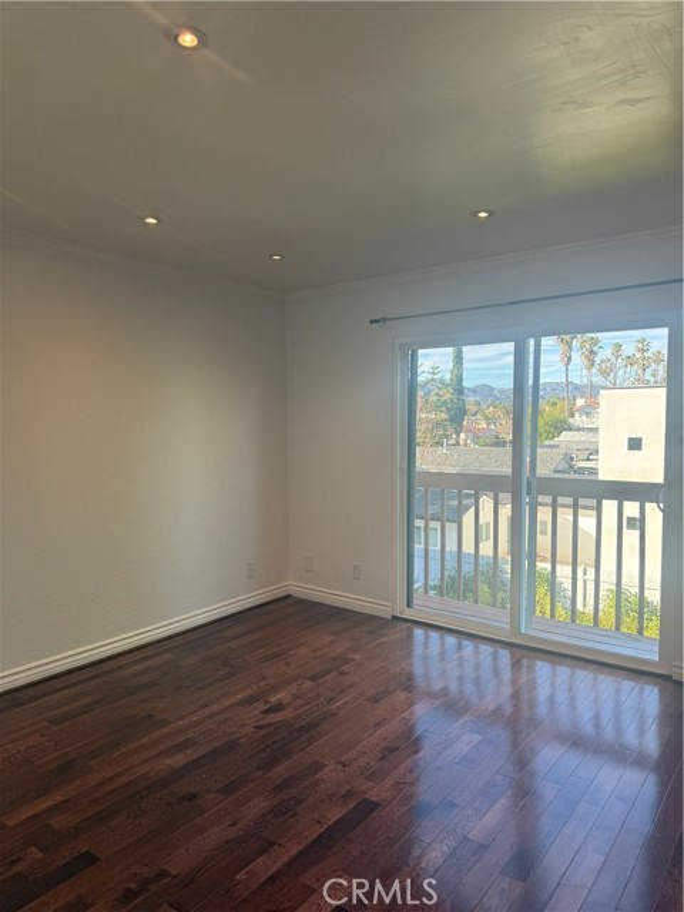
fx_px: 632
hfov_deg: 56.8
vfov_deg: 71.6
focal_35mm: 24
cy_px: 456
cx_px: 342
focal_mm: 6.76
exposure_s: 1/250
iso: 100
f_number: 1.78
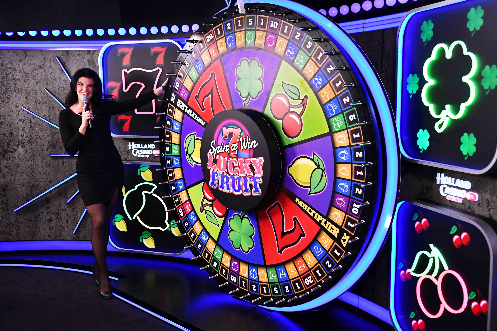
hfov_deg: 49.6
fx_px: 538
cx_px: 248
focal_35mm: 39
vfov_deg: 34.2
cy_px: 166
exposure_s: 1/125
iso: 2200
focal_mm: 26
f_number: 2.8
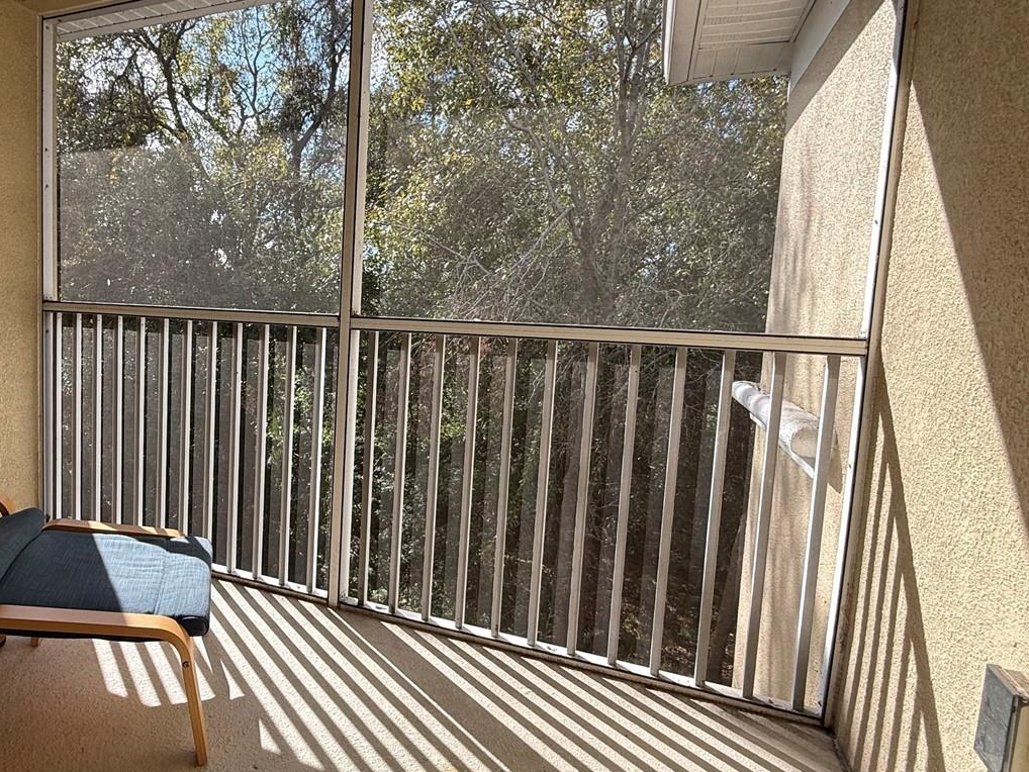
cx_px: 355
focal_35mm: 22
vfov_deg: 61.1
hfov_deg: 74.3
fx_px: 654
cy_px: 364
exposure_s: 1/381
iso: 50
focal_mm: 2.22
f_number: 2.2
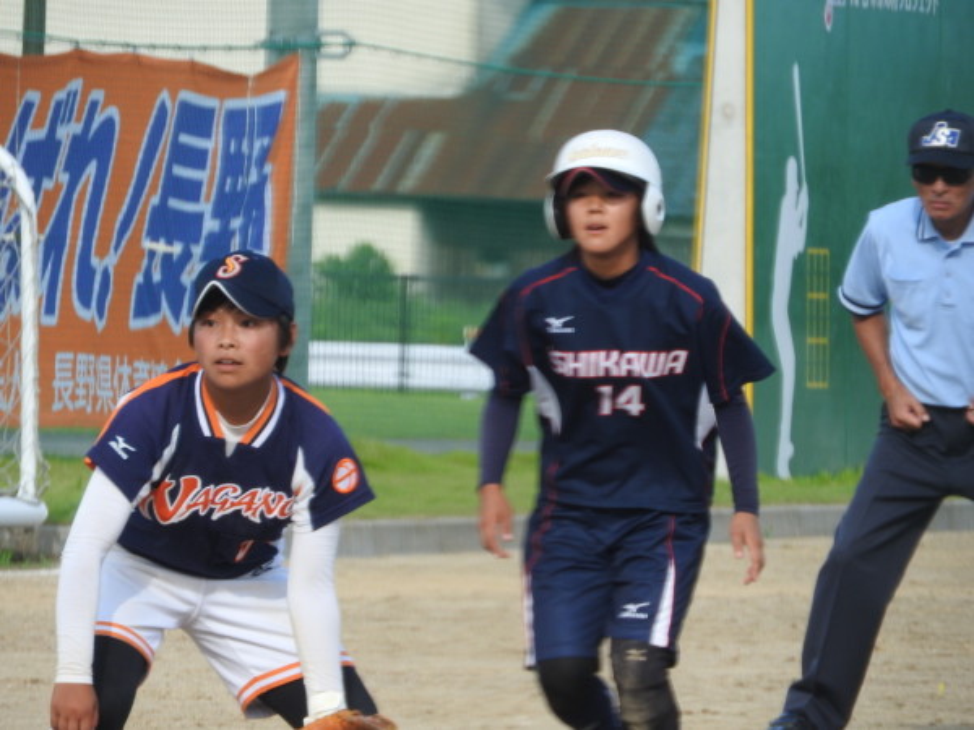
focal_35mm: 550
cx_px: 487
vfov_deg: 2.7
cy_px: 365
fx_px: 15476
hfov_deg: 3.6
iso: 125
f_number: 5.6
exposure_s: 1/250
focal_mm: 98.5
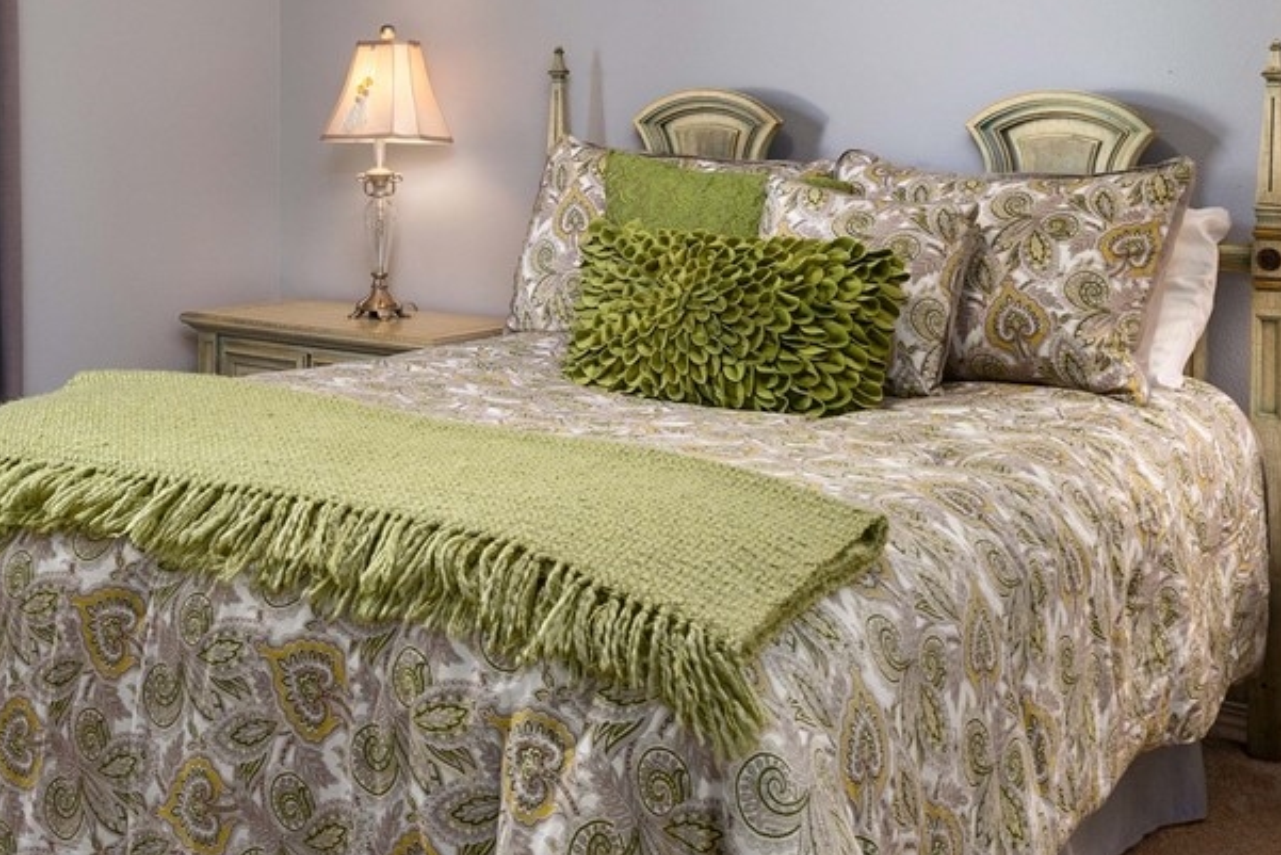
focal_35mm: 48
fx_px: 1708
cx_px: 387
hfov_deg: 40.4
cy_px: 97
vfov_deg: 27.2
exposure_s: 1/8
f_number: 6.7
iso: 1000
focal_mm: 17
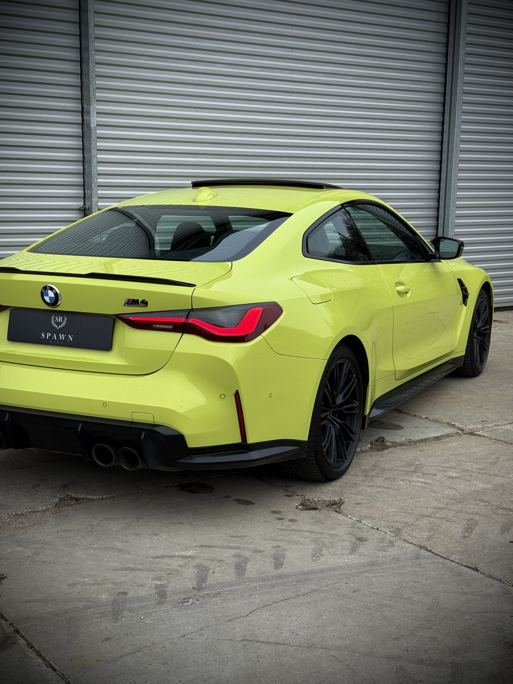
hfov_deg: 30.3
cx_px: 256
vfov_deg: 39.7
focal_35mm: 48
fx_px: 948
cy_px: 342
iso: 64
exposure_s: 1/1678
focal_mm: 6.76
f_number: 1.78
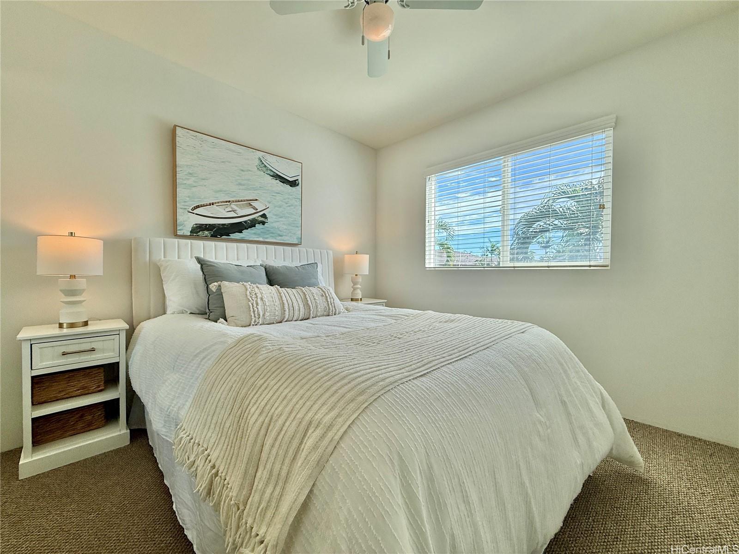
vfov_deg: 85.7
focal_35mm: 14
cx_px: 370
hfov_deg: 102.1
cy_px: 277
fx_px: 299
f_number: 2.2
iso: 64
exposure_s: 1/694
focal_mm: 2.22
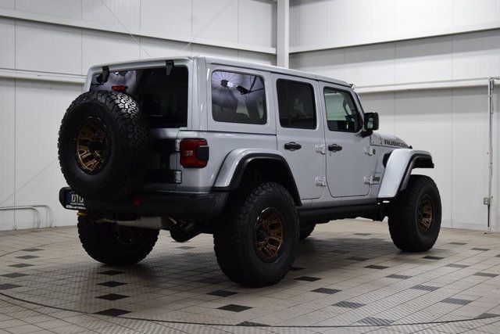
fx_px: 750
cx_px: 250
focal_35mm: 54
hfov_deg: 36.9
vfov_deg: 25.1
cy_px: 167
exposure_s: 1/60
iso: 1600
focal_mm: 36
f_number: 8
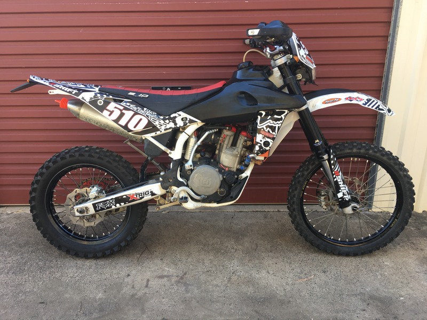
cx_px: 214
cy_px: 160
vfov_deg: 48.2
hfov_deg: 61.7
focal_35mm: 29
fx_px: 358
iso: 40
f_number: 2.2
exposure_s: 1/100
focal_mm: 4.15
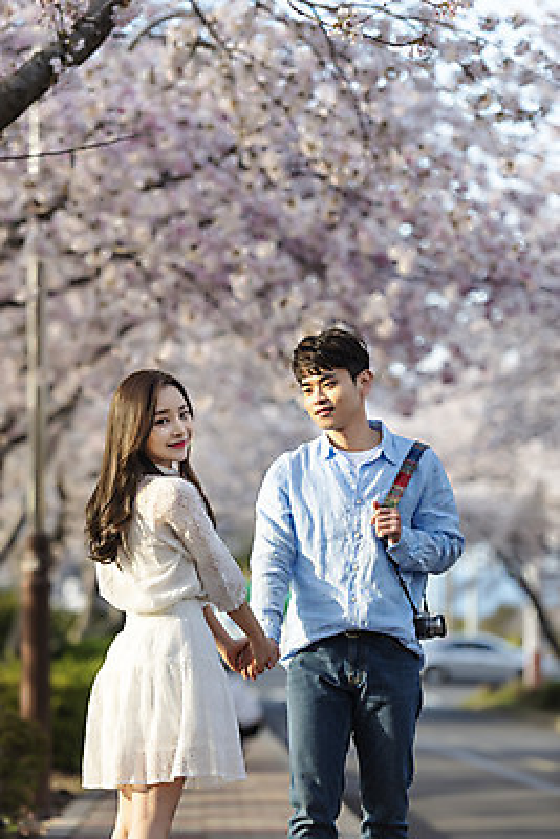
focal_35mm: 130
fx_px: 3030
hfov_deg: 10.6
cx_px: 280
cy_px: 420
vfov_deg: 15.8
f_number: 2.8
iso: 100
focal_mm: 130
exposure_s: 1/640
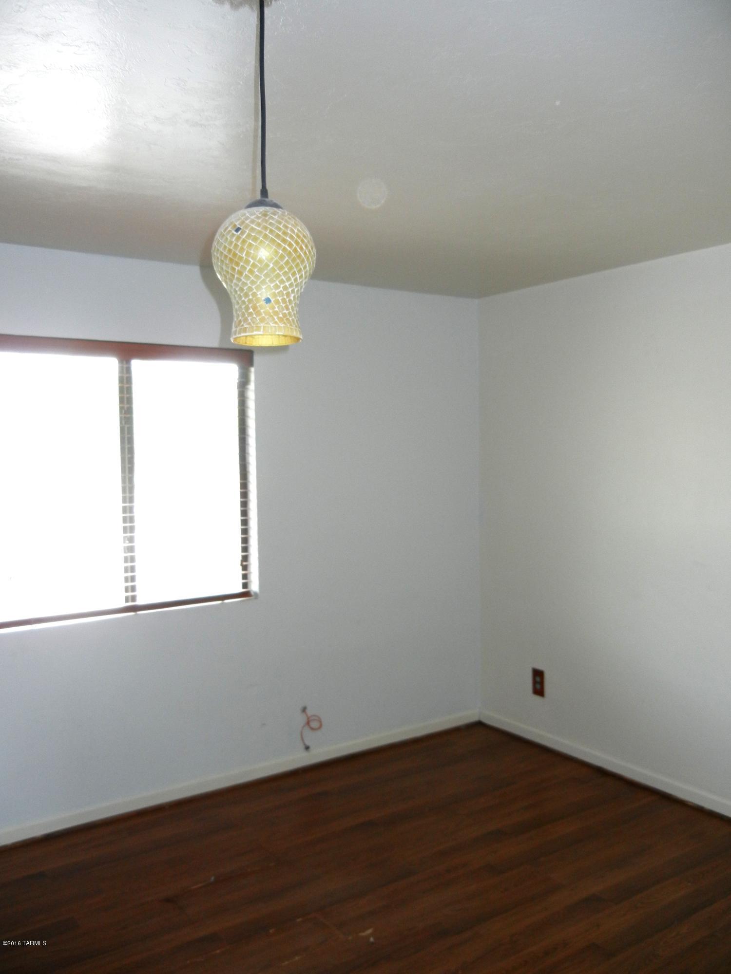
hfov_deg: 46.8
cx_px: 366
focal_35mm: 30
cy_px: 487
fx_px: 845
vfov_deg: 60.0
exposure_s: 1/30
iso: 178
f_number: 3.5
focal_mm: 5.4
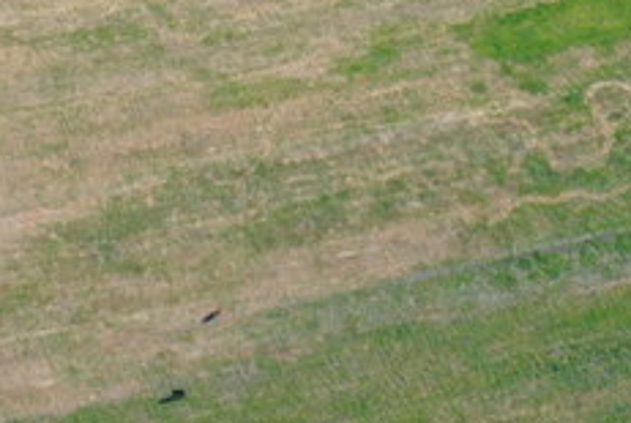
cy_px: -437
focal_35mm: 366
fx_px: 6431
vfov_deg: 3.7
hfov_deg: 5.6
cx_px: -139
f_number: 6.3
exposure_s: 1/160
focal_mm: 55
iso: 100
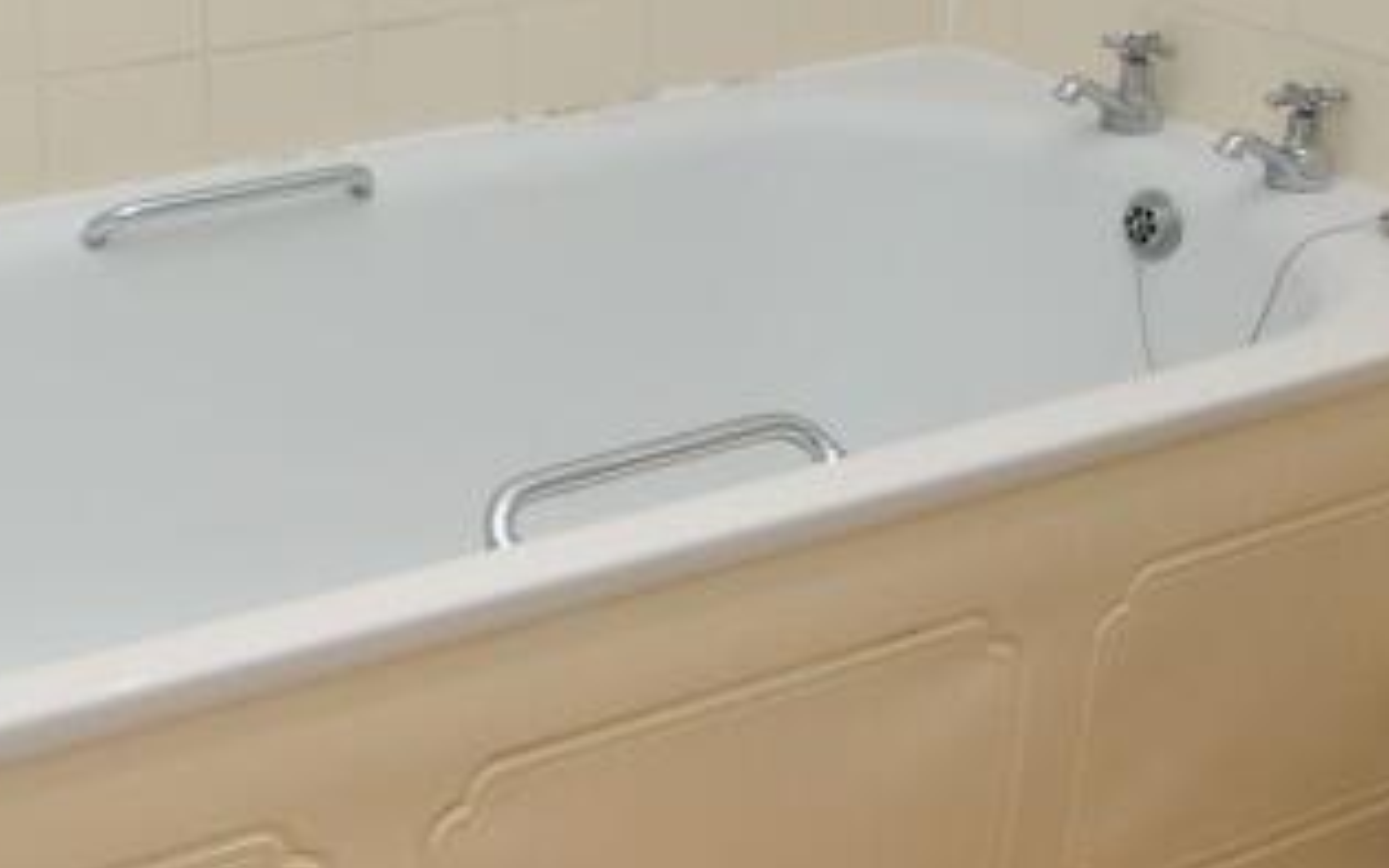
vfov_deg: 20.7
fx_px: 2347
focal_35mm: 62
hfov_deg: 31.8
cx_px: 212
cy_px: 172
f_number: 4
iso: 100
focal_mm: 9
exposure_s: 1/60
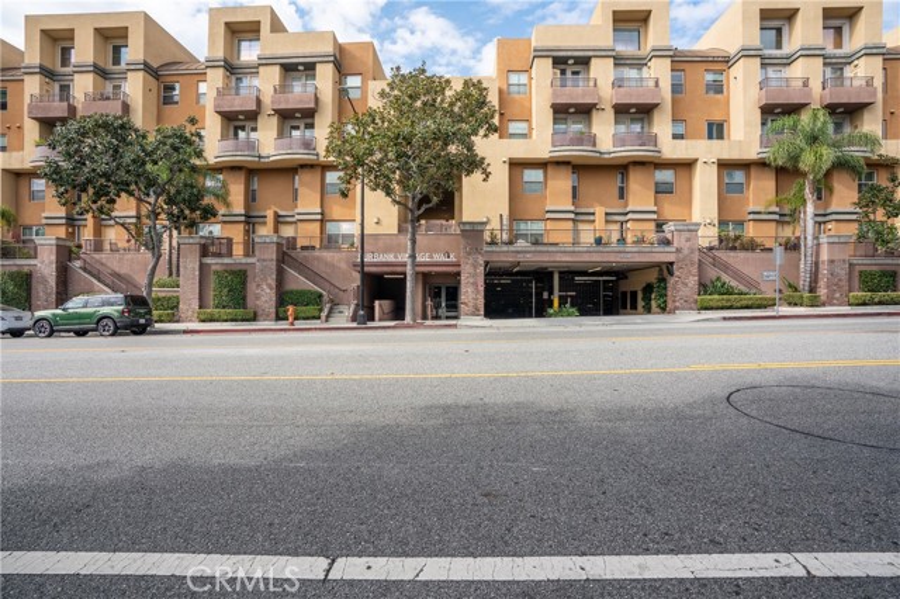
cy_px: 300
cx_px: 450
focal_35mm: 16
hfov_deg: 96.8
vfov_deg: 73.7
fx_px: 400
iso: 125
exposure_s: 1/250
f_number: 8
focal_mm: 16
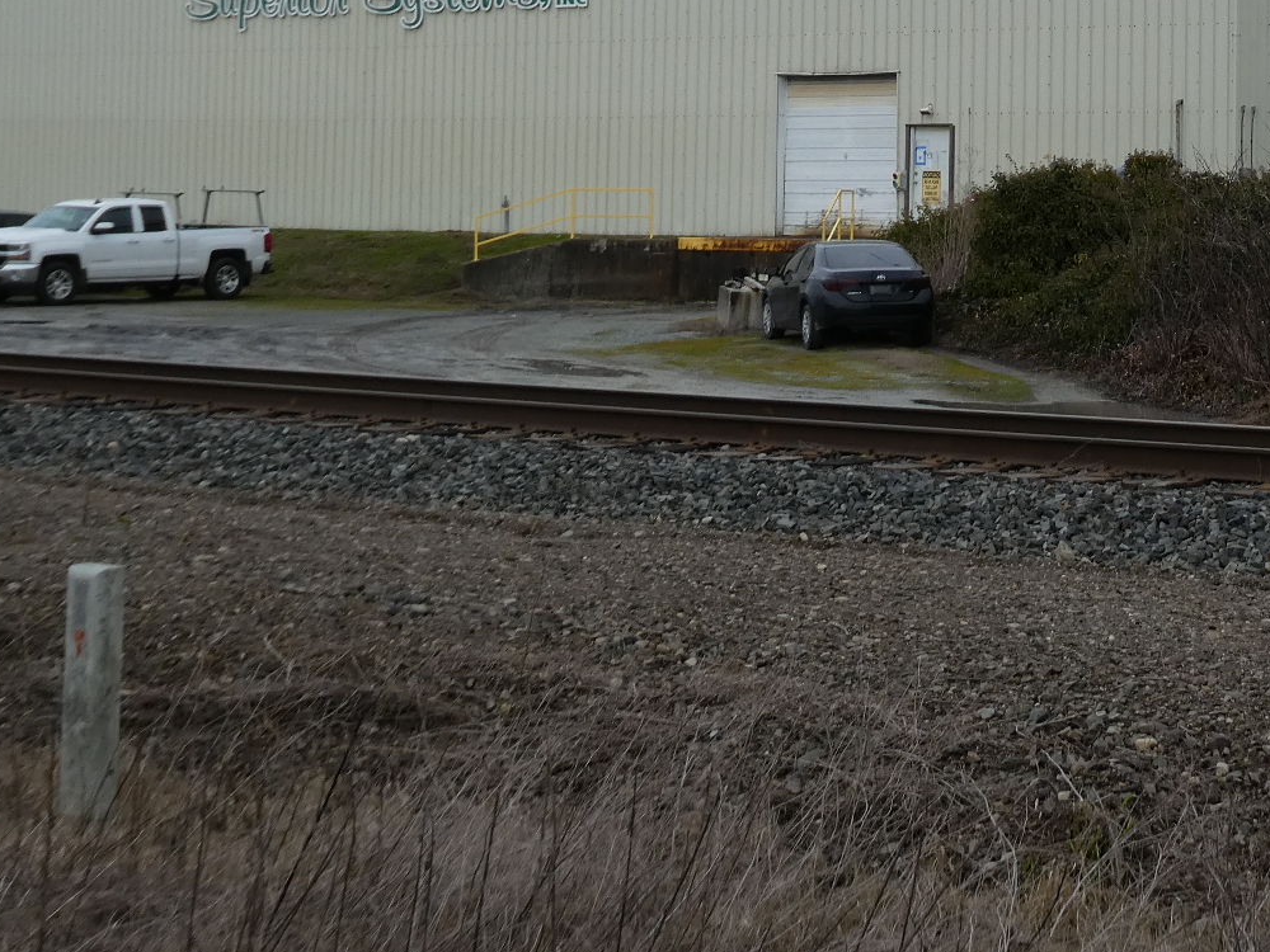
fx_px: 3522
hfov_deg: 20.0
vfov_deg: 15.2
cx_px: 1182
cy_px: 20
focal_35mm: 96
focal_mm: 7.2
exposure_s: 1/500
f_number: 3.8
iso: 80
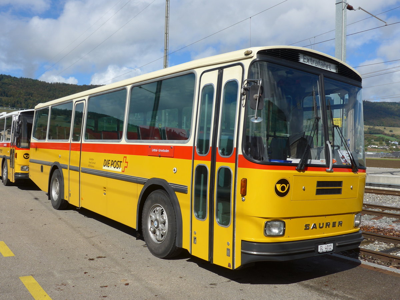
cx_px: 200
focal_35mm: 34
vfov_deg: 41.8
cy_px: 150
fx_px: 393
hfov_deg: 54.0
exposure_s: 1/1600
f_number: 3.2
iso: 80
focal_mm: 7
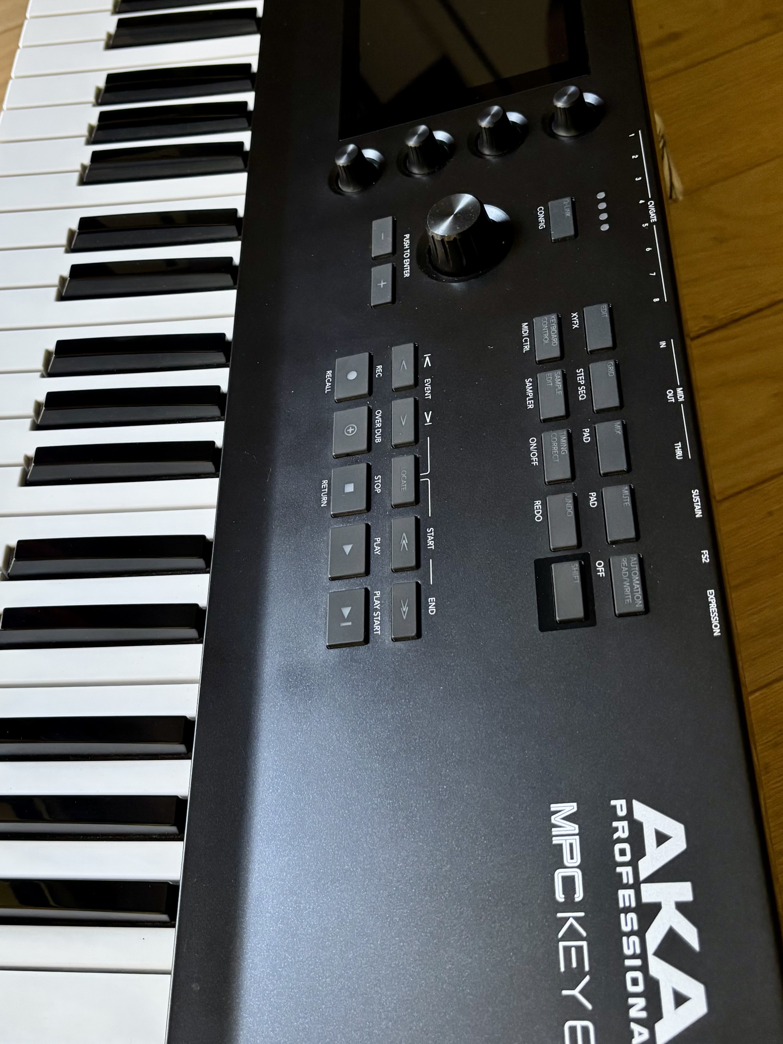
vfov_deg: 47.8
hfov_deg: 36.6
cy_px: 459
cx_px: 285
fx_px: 1176
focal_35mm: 39
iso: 250
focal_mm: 5.96
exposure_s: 1/60
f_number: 1.6
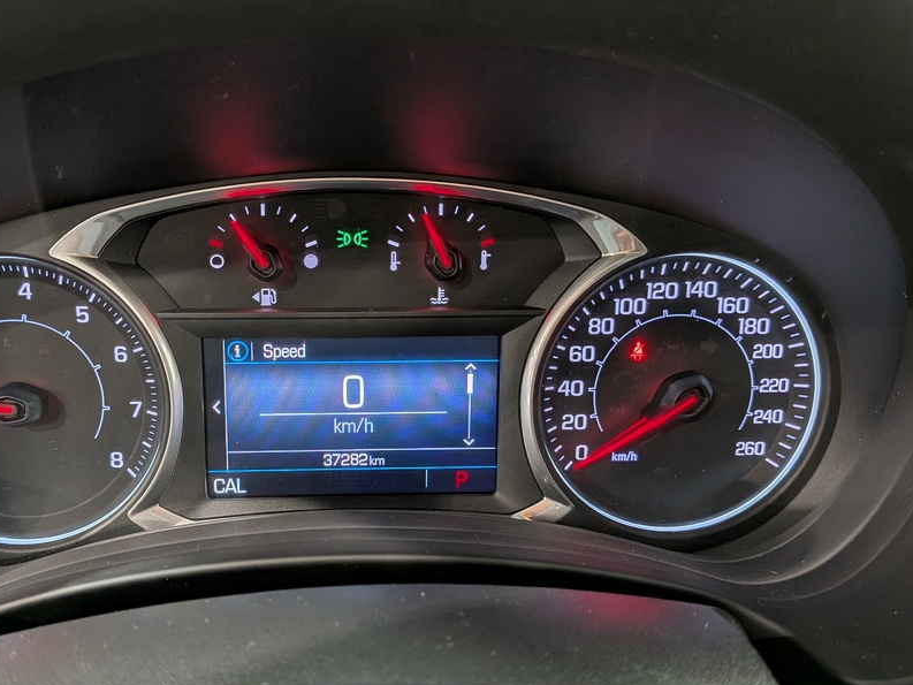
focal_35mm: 31
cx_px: 352
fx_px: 818
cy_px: 387
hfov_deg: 57.7
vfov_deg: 45.4
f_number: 1.7
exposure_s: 1/30
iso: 42
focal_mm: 4.53
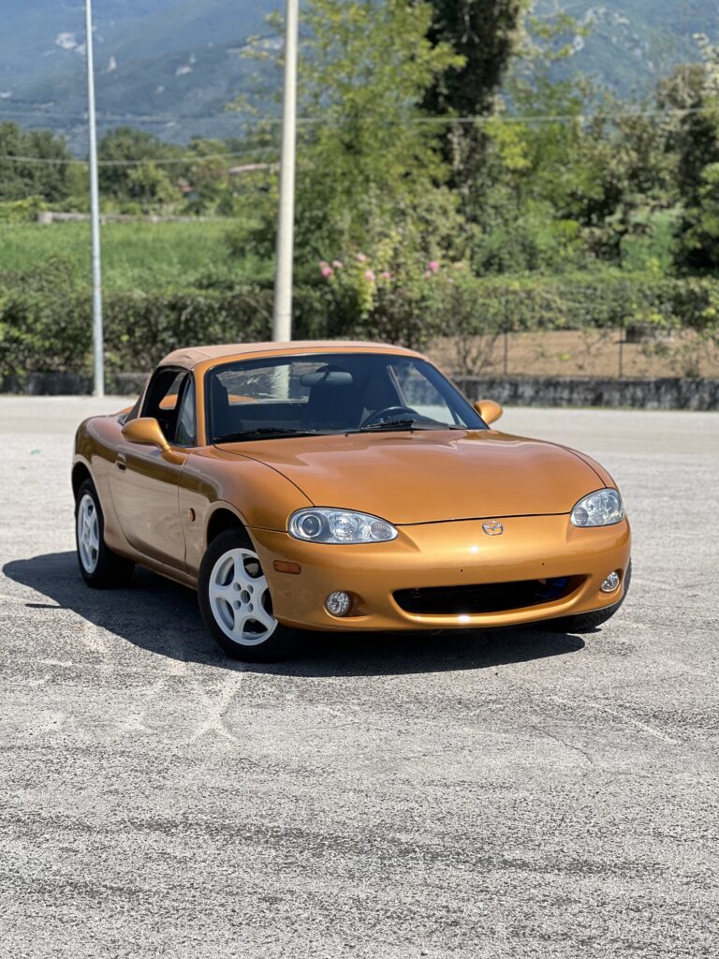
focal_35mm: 77
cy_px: 480
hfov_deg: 19.1
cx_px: 360
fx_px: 2132
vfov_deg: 25.3
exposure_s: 1/732
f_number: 2.8
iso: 32
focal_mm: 9
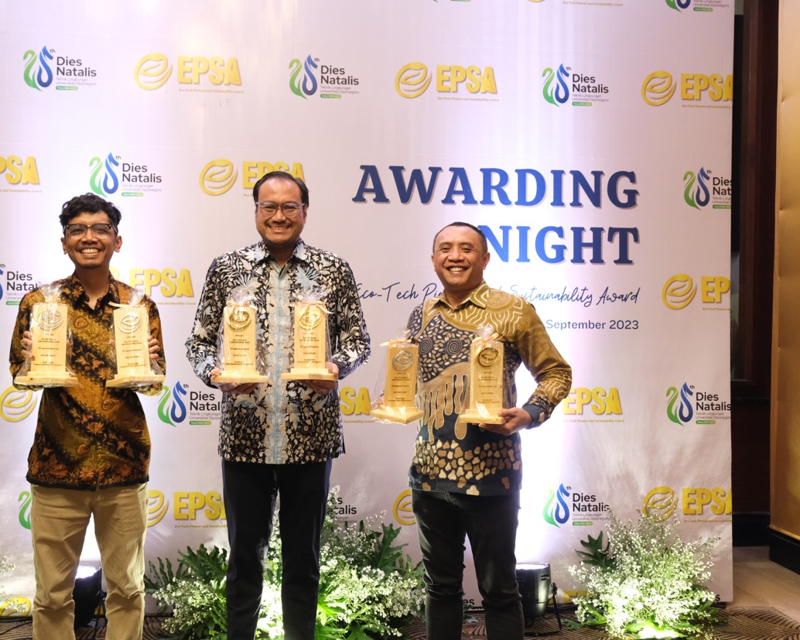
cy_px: 315
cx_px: 312
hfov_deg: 49.9
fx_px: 852
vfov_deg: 41.1
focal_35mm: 36
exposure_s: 1/45
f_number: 4
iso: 3200
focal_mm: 20.5
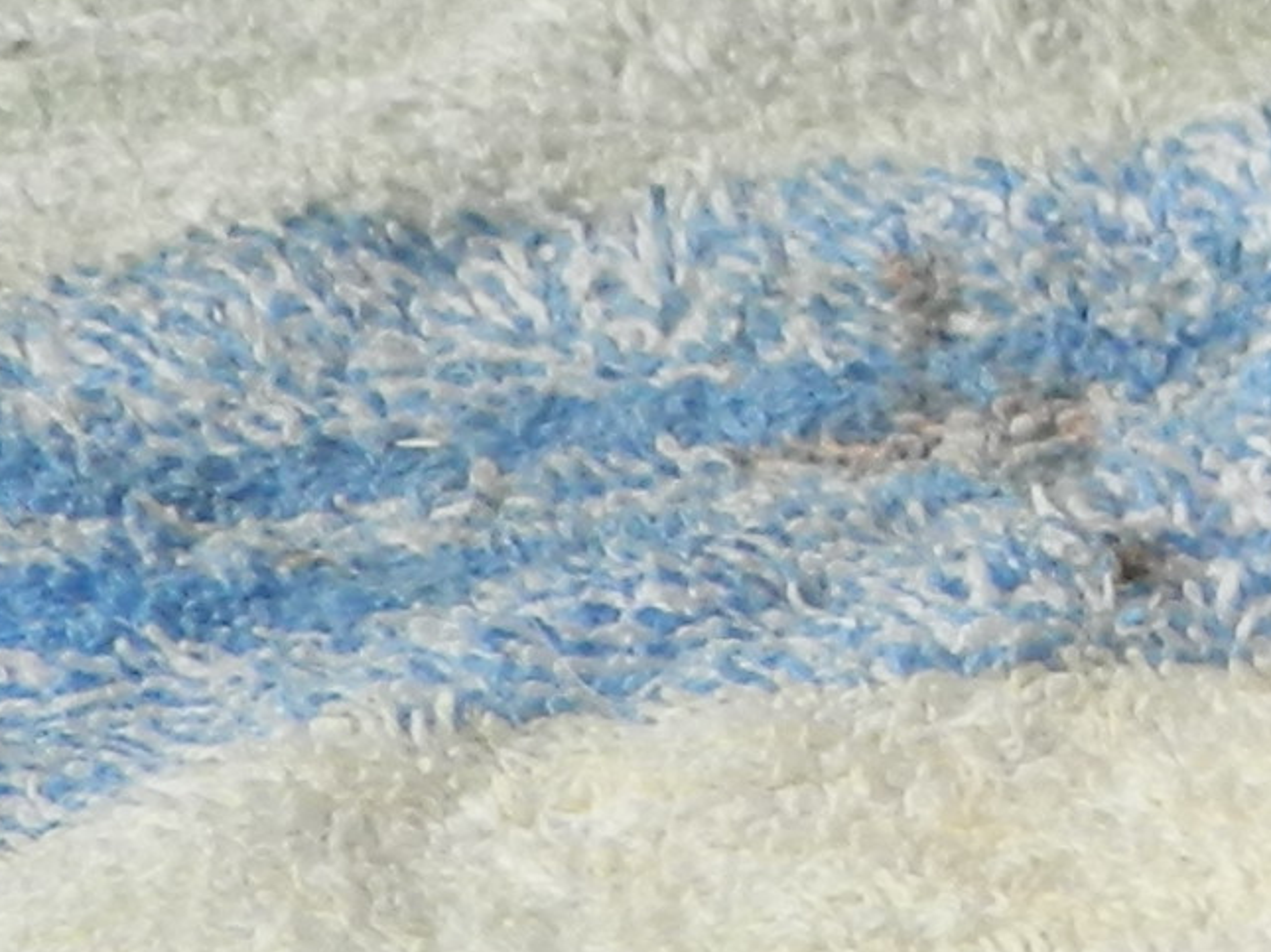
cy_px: -1133
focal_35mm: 382
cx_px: 2966
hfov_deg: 5.1
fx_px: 14018
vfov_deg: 3.8
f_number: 3.8
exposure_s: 1/125
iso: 80
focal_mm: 10.2
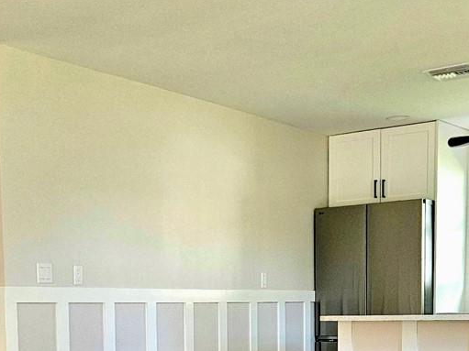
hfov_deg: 26.9
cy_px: 398
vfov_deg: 19.5
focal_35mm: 72
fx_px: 975
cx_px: 168
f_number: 1.8
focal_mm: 5.4
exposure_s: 1/120
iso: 80
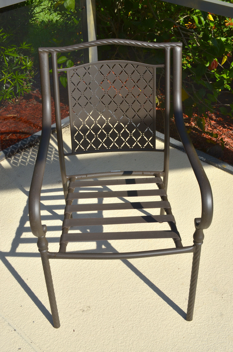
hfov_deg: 31.8
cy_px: 176
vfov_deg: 46.5
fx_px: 410
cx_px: 116
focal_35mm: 42
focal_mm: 28
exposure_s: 1/320
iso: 200
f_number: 10
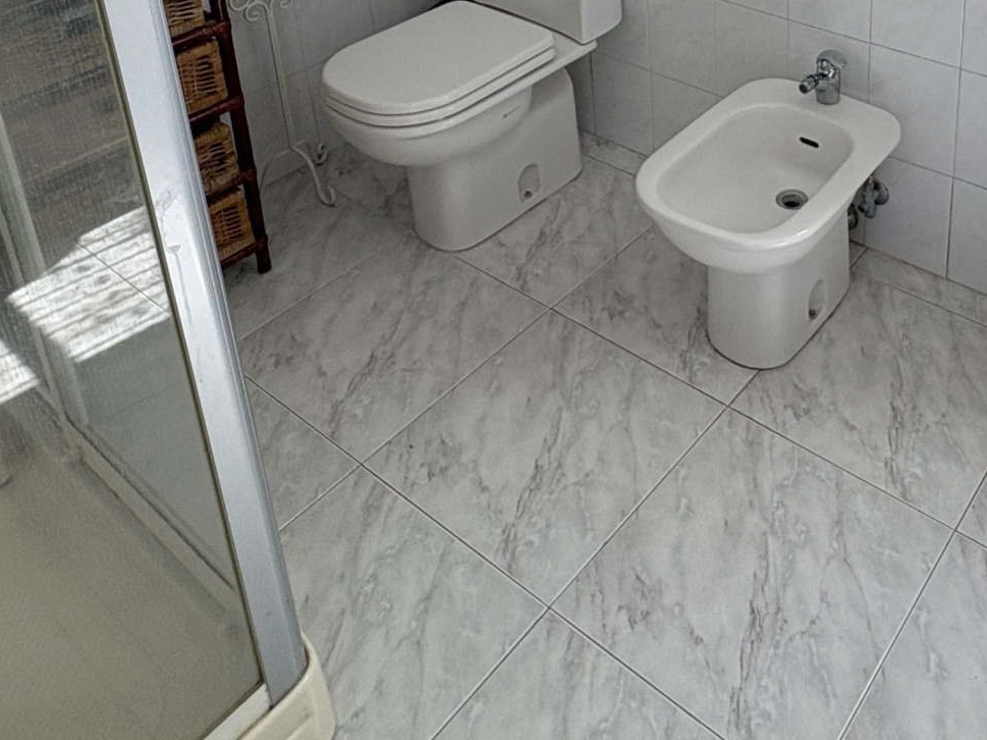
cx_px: 769
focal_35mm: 37
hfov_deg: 47.8
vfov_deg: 33.1
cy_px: -100
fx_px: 1055
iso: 80
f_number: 2.2
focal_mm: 2.22
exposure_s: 1/112
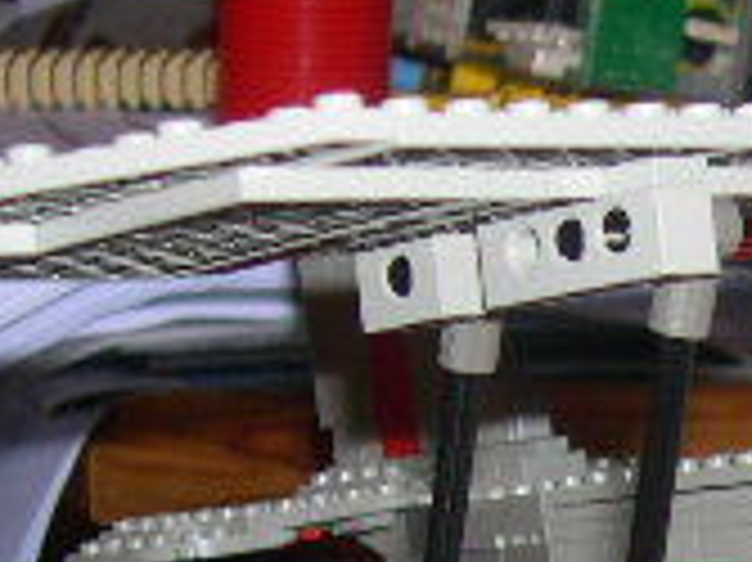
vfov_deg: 10.0
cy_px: 656
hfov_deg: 13.0
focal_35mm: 146
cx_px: 1036
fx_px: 3169
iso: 100
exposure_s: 1/60
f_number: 2.8
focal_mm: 8
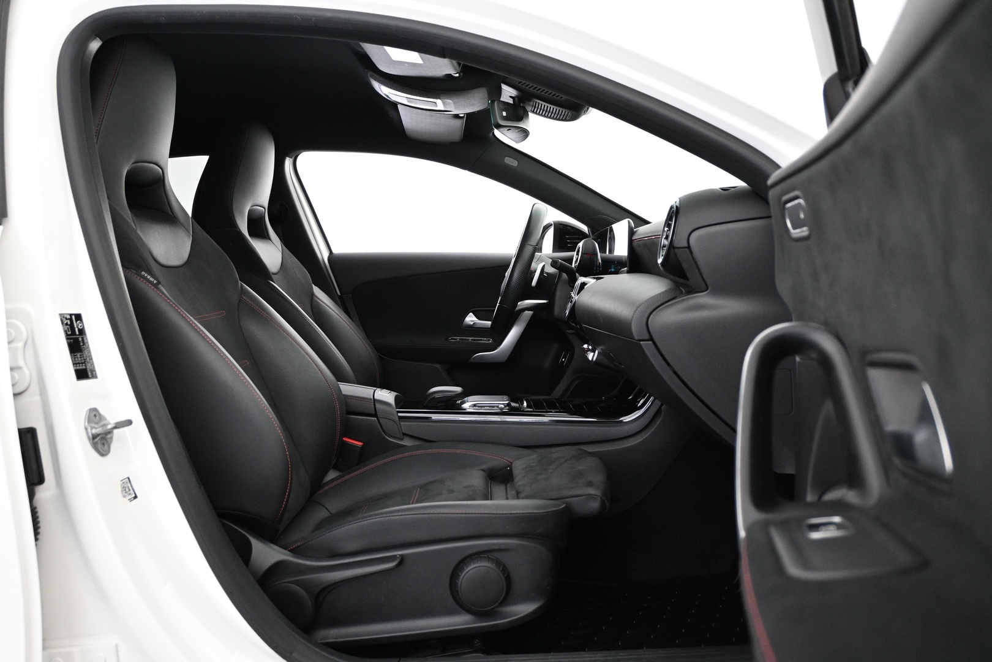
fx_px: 827
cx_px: 496
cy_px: 331
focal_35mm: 30
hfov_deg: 61.9
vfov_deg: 43.6
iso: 1600
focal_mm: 20
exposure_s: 1/25
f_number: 3.8
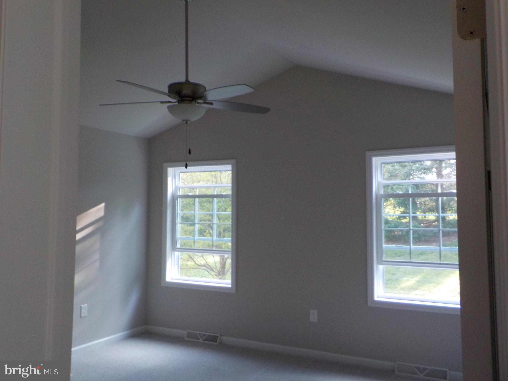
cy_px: 190
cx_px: 254
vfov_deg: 46.8
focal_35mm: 30
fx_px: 440
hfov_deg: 60.0
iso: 200
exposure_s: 1/30
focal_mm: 4.1
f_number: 3.3
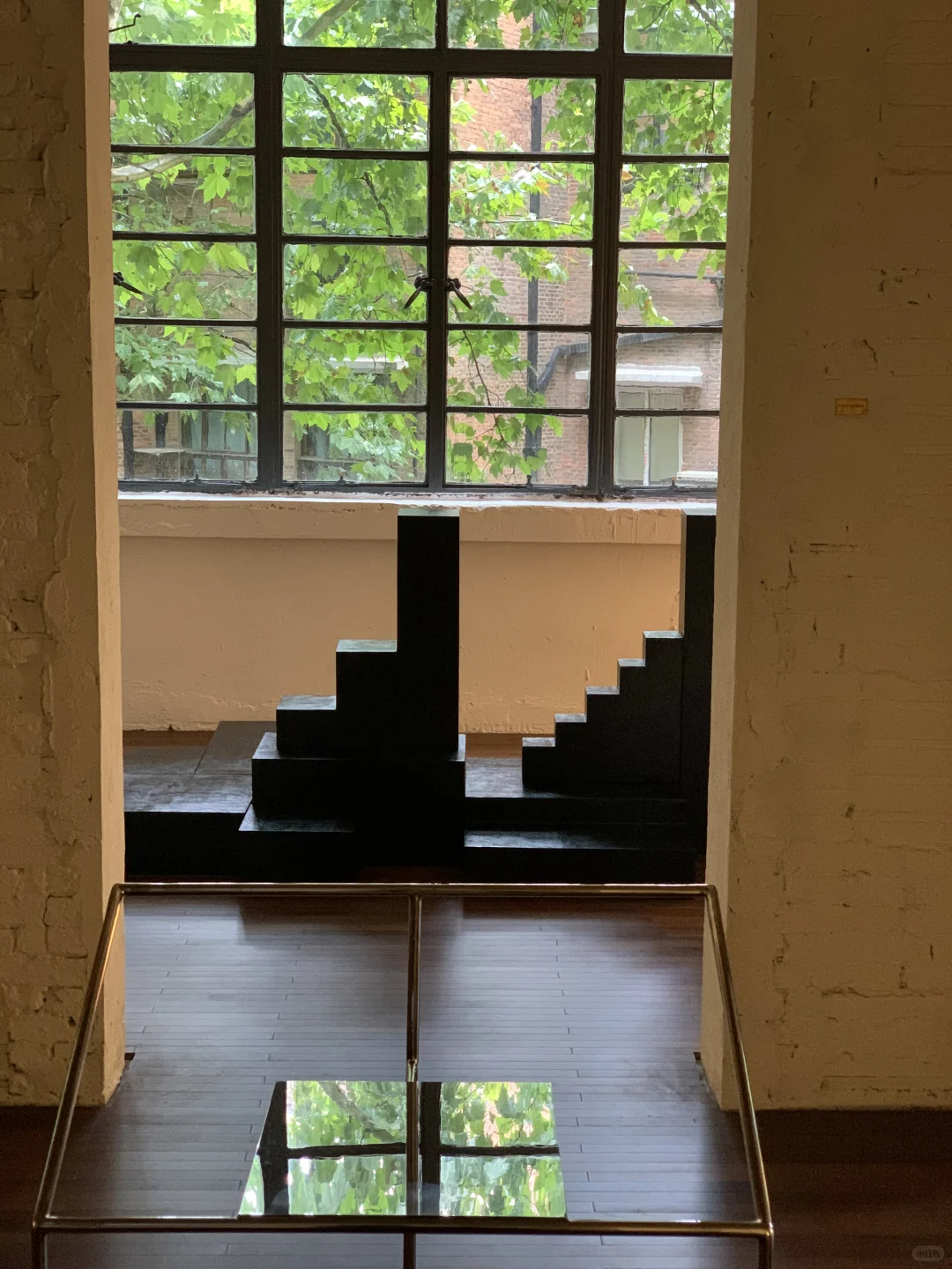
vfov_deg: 36.8
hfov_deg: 28.0
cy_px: 634
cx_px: 476
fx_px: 1907
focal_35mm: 52
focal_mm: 6
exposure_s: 1/33
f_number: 2.4
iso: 500
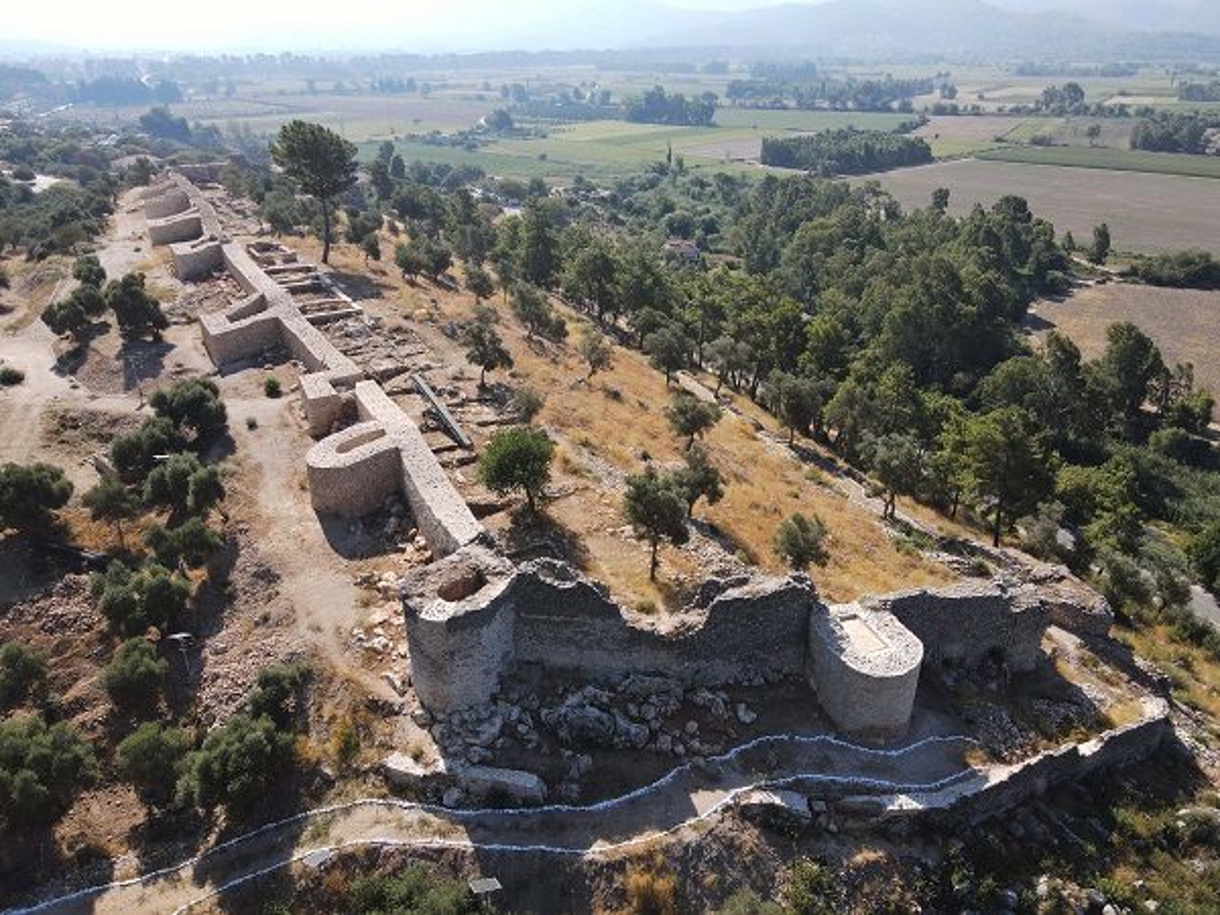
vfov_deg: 56.8
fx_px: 846
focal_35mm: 24
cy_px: 458
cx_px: 610
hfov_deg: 71.6
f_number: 2.8
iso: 100
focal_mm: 4.5
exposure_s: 1/400
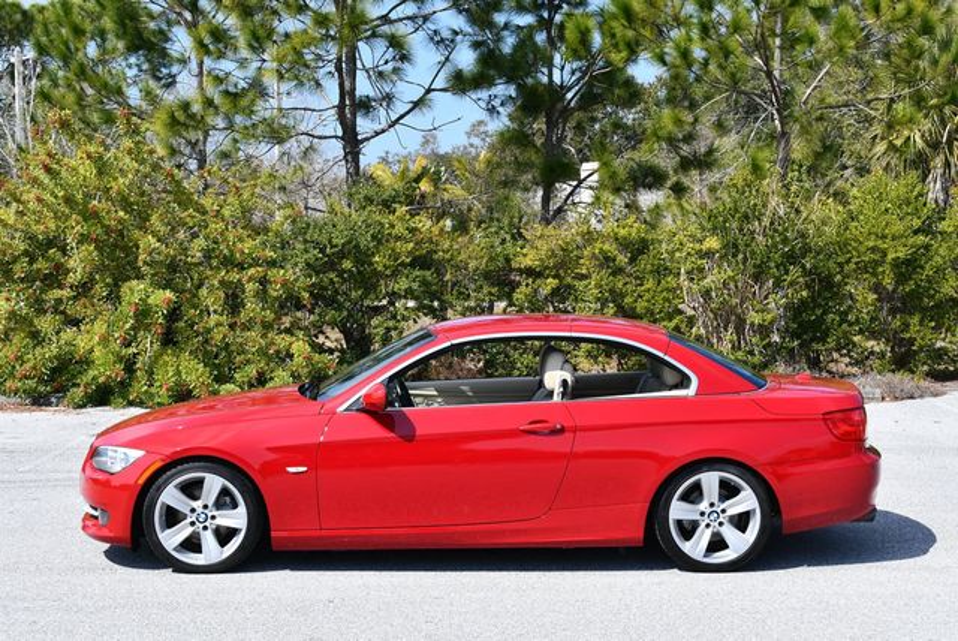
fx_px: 1598
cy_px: 320
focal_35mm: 60
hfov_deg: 33.4
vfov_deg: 22.7
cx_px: 479
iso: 125
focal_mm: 30
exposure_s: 1/250
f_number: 8
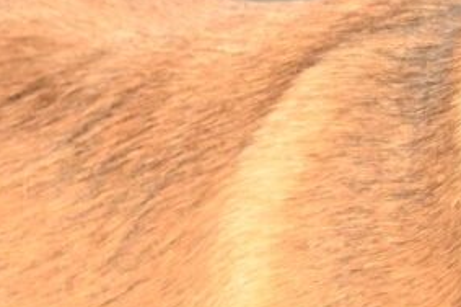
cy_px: -79
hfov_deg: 1.5
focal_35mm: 1359
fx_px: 17382
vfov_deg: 1.0
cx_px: 818
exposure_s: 1/4000
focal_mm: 250
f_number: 8
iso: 5600
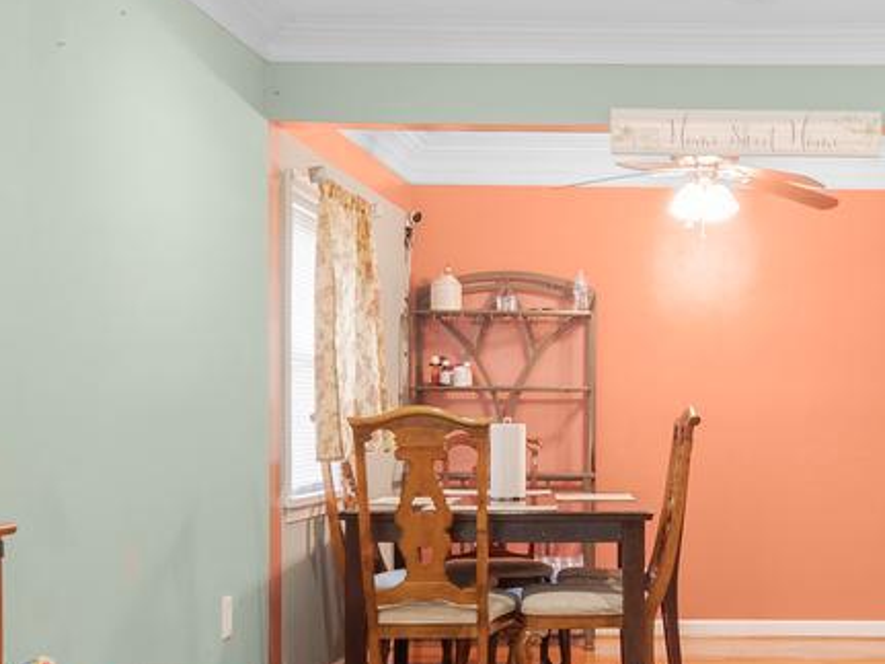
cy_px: 519
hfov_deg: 29.7
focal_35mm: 64
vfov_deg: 22.6
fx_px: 1636
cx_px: 674
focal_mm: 14
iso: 400
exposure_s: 1/3
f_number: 5.6
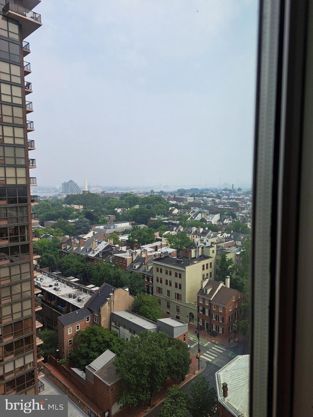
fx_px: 289
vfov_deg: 71.6
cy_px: 208
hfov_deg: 56.8
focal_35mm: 24
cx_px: 156
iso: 50
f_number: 1.8
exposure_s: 1/1008
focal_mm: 5.23
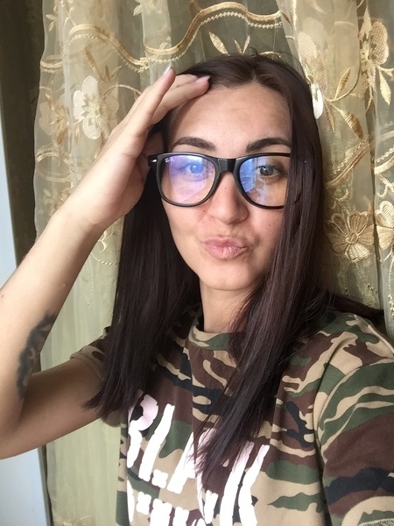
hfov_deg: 45.4
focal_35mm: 31
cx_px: 197
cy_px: 263
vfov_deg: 58.4
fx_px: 470
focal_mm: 2.65
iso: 40
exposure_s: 1/33
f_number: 2.2
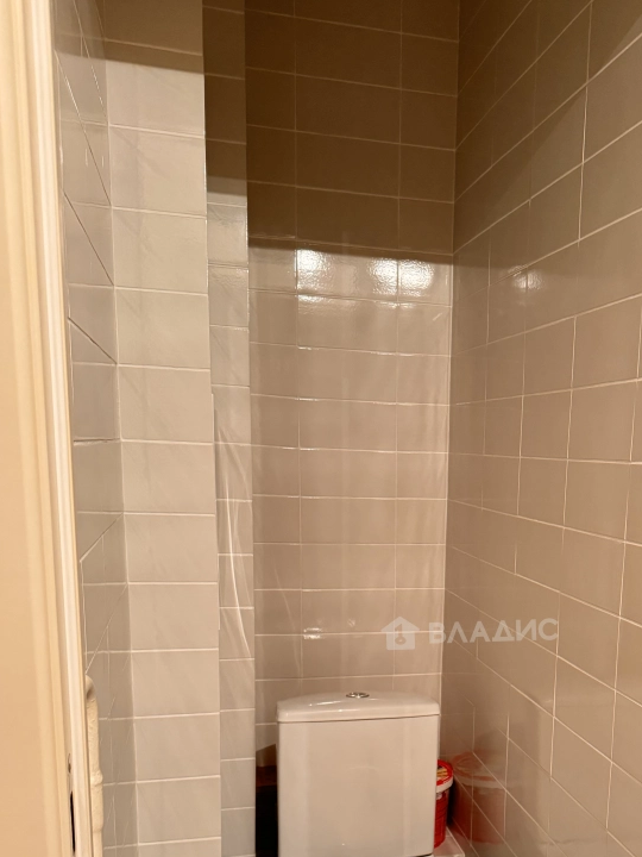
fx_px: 890
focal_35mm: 36
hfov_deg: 38.8
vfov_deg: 49.5
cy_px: 631
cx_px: 471
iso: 800
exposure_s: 1/50
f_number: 1.78
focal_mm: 6.76
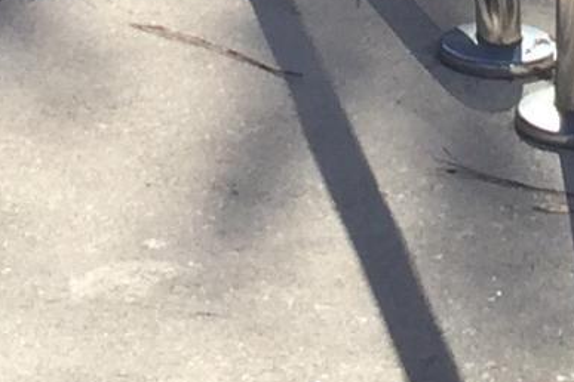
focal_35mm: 234
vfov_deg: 5.6
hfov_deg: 8.7
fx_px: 3731
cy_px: -607
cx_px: 577
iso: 32
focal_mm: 4.15
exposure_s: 1/1980
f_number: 2.2
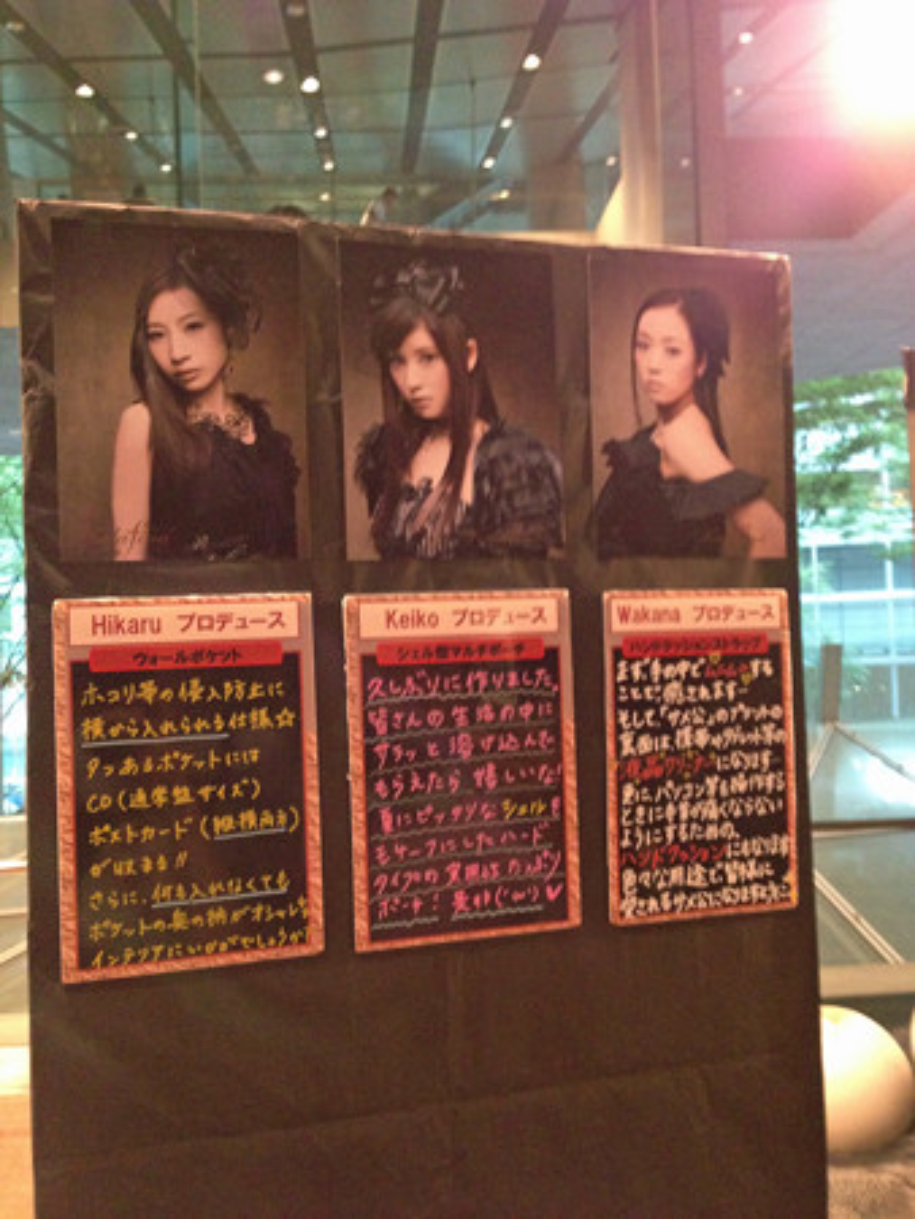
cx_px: 458
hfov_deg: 43.0
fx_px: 1162
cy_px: 610
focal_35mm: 33
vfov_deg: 55.3
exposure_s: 1/20
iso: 400
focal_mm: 4.13
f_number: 2.4
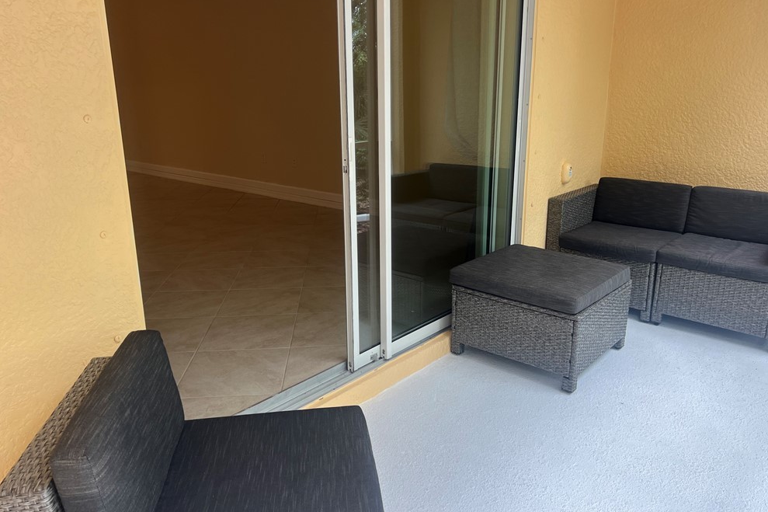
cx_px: 385
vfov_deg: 46.4
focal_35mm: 28
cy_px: 245
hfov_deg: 65.5
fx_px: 597
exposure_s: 1/120
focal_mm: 5.7
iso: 64
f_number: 1.5
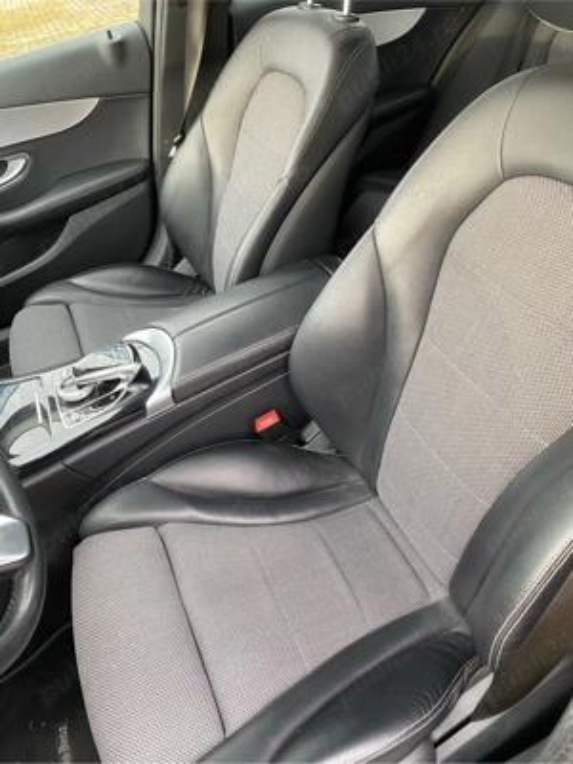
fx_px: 574
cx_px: 286
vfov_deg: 67.3
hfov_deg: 53.1
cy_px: 382
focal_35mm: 26
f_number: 1.8
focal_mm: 4.25
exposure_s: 1/88
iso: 125
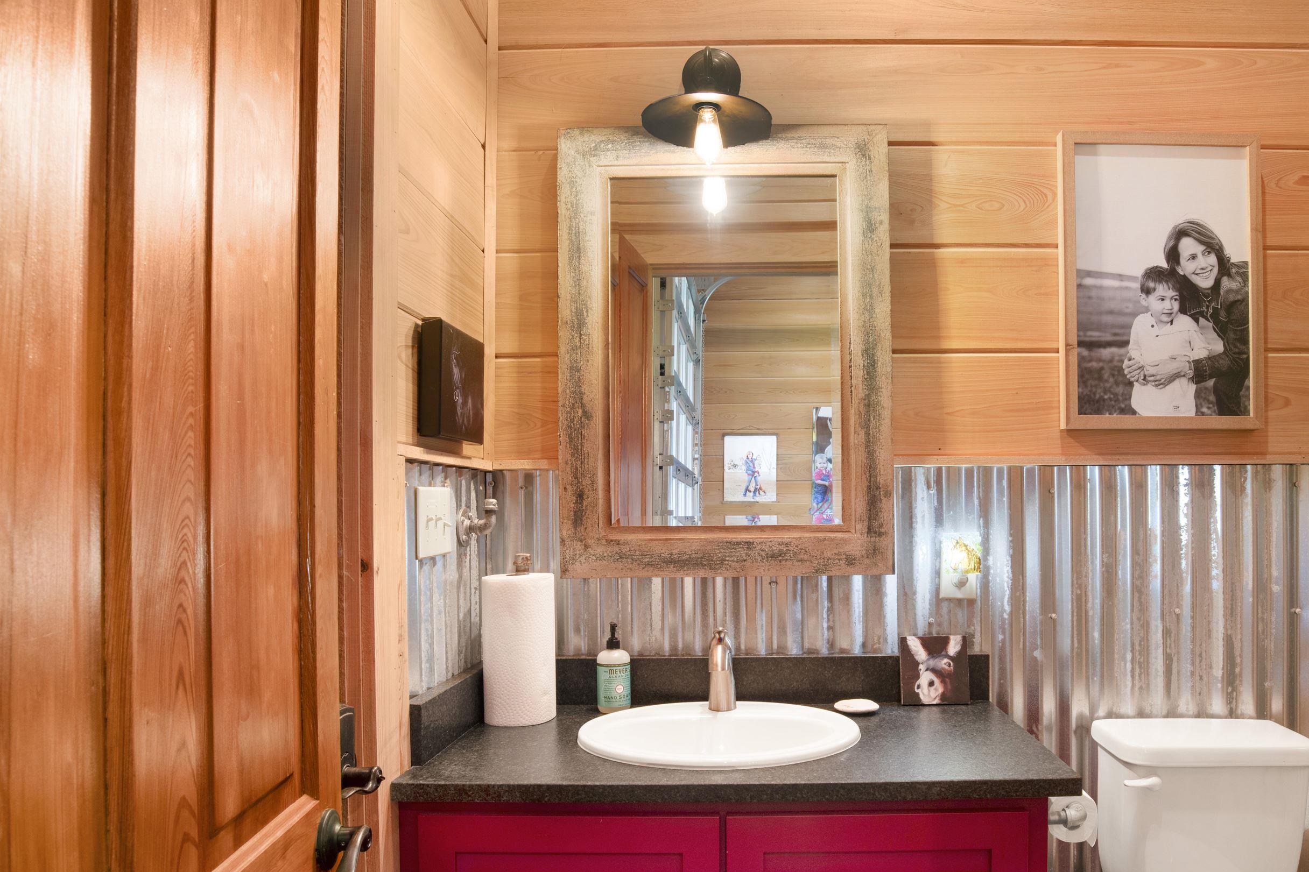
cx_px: 758
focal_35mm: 24
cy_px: 507
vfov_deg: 52.9
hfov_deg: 73.3
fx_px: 873
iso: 200
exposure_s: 4
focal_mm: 19
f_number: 11
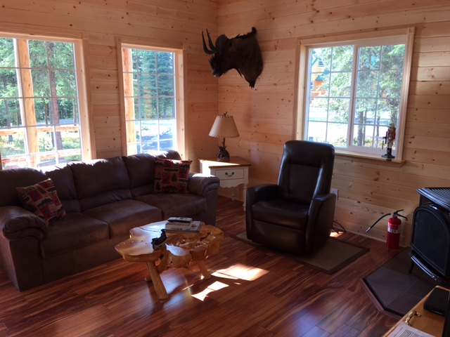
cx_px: 225
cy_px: 168
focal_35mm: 29
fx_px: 377
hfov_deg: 61.7
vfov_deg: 48.2
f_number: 2.2
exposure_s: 1/60
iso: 32
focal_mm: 4.15
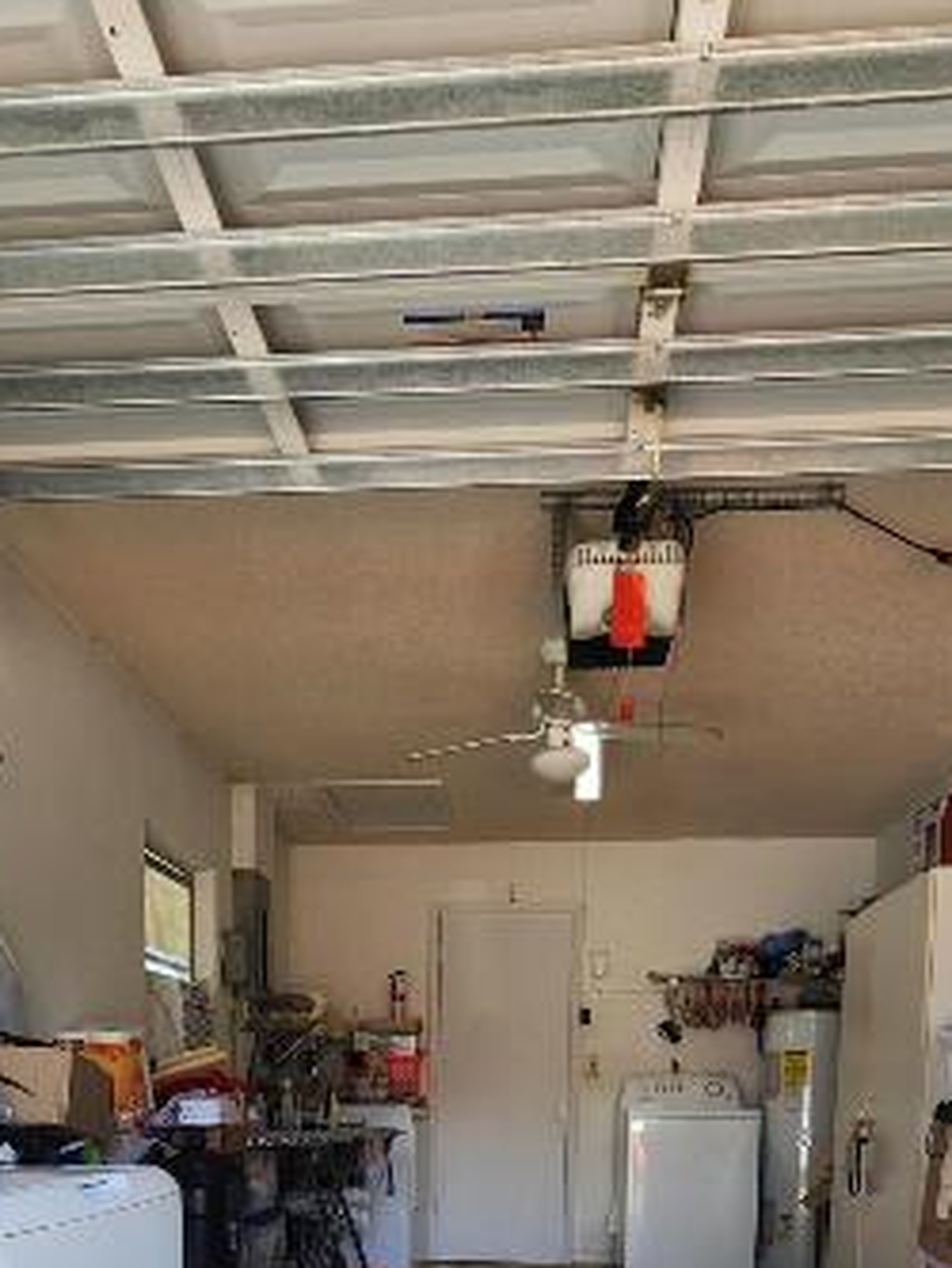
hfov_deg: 46.8
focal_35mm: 30
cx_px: 449
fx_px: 1099
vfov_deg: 49.8
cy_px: 1245
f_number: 2.2
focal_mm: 2.2
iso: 50
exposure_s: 1/137
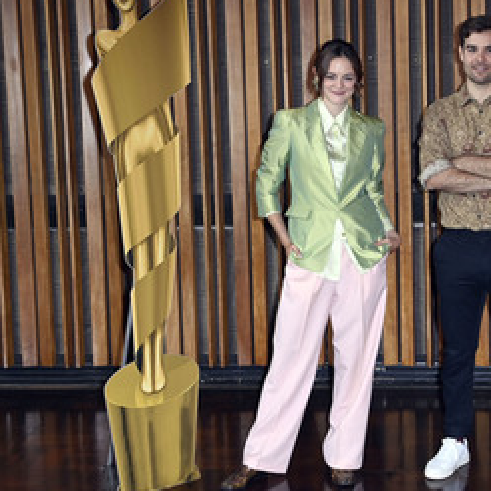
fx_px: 1043
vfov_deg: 26.5
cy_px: 239
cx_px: 399
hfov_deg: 26.0
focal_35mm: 65
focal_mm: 42
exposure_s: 1/200
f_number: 5.6
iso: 1250
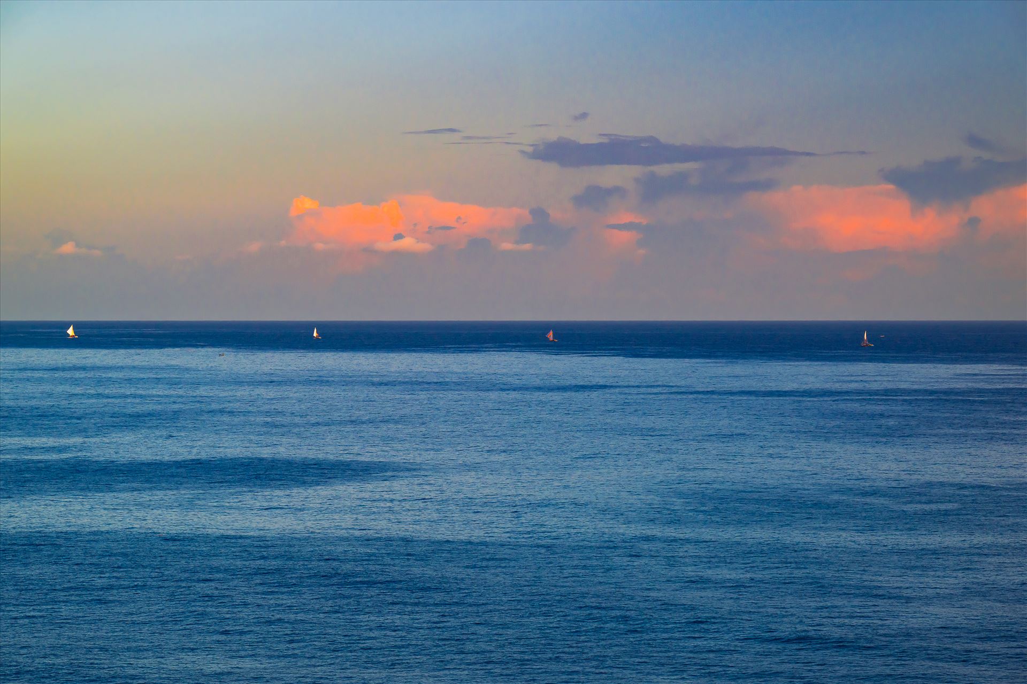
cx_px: 514
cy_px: 342
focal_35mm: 120
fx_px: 3423
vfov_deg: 11.4
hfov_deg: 17.1
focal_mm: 120
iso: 500
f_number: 11
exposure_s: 1/500
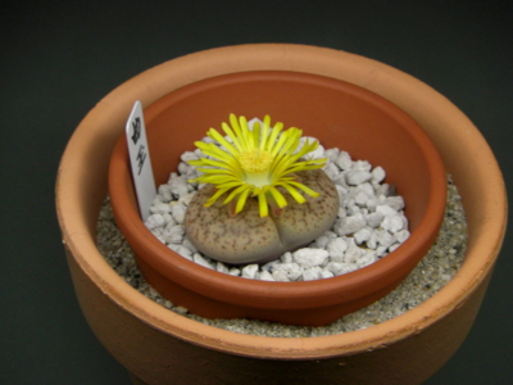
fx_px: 1126
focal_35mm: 76
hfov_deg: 25.7
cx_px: 256
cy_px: 192
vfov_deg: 19.4
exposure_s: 1/100
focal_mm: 12.6
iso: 200
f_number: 4
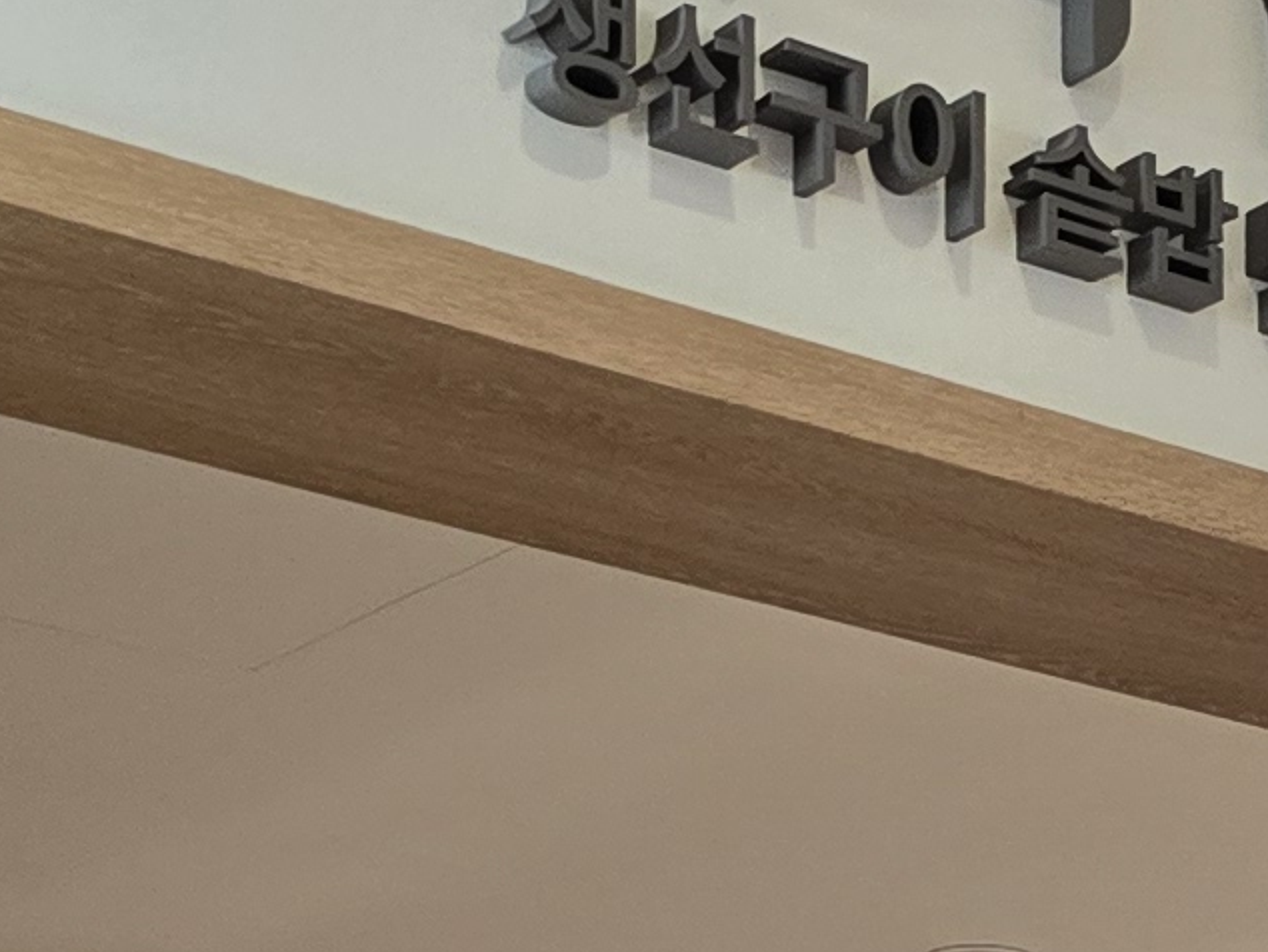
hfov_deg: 13.3
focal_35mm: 145
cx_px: 1476
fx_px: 5313
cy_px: 2060
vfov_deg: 9.4
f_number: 1.7
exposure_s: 1/120
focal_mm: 6.3
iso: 125
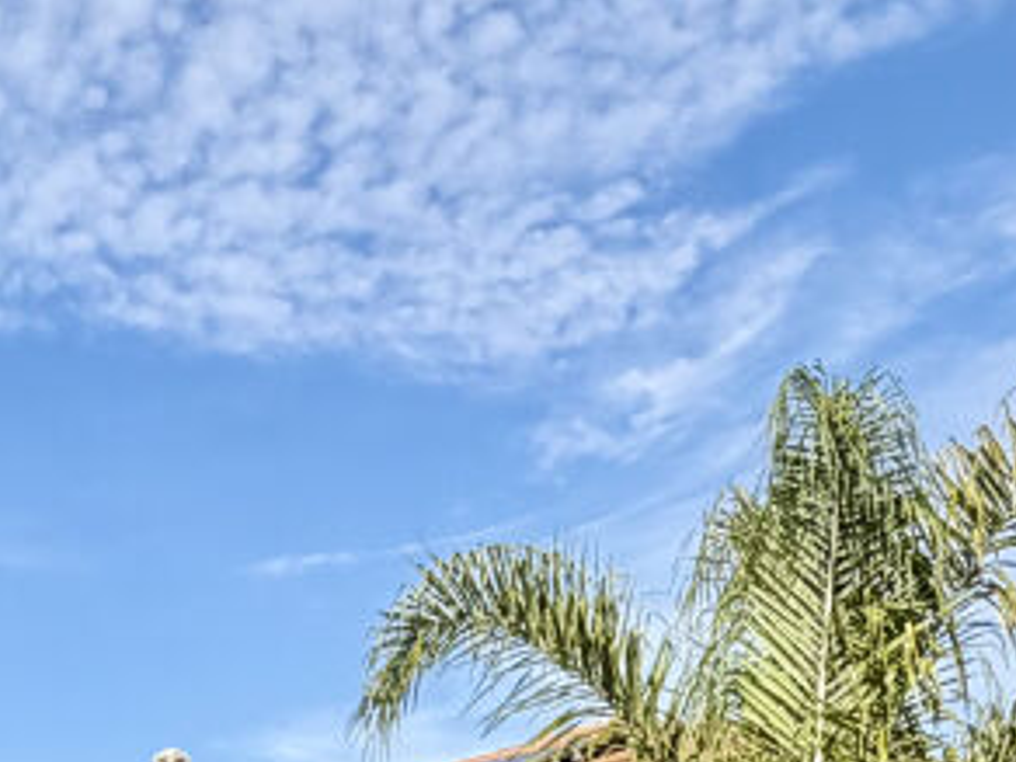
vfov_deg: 17.0
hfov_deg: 27.4
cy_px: 1430
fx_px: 2025
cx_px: 164
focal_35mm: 69
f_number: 2.2
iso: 40
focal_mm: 2.22
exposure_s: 1/770
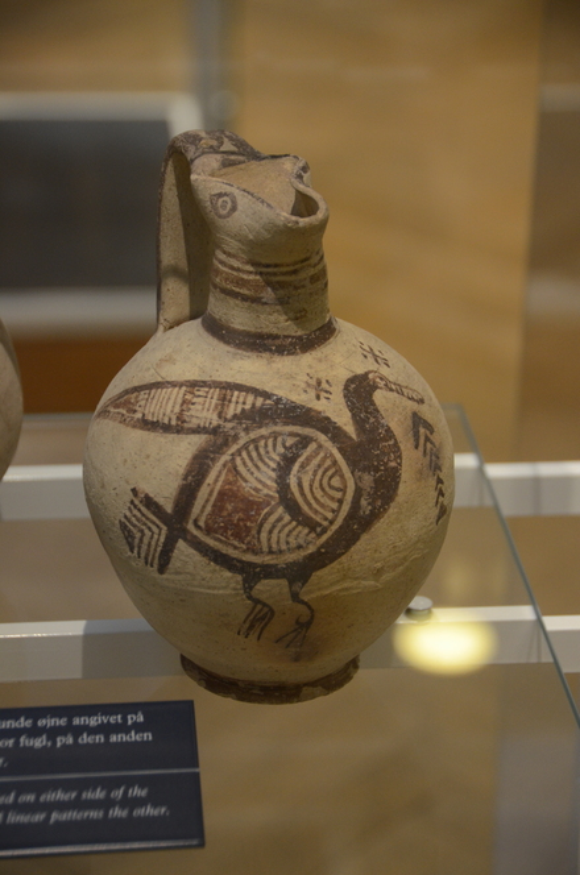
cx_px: 290
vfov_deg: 15.2
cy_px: 438
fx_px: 3276
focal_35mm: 135
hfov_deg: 10.1
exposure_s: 1/100
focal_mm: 90
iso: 1000
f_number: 5.3
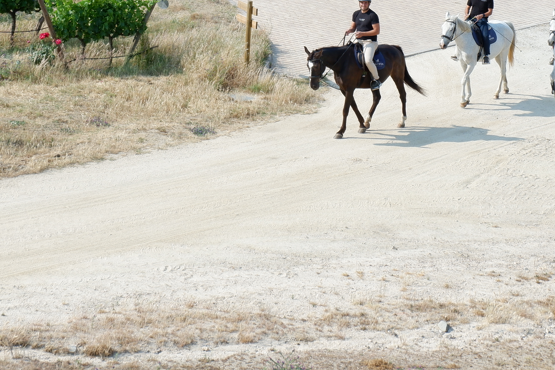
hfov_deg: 16.0
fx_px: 1973
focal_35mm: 128
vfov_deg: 10.6
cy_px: -13
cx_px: 286
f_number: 8
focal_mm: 35.5
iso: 200
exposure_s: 1/350
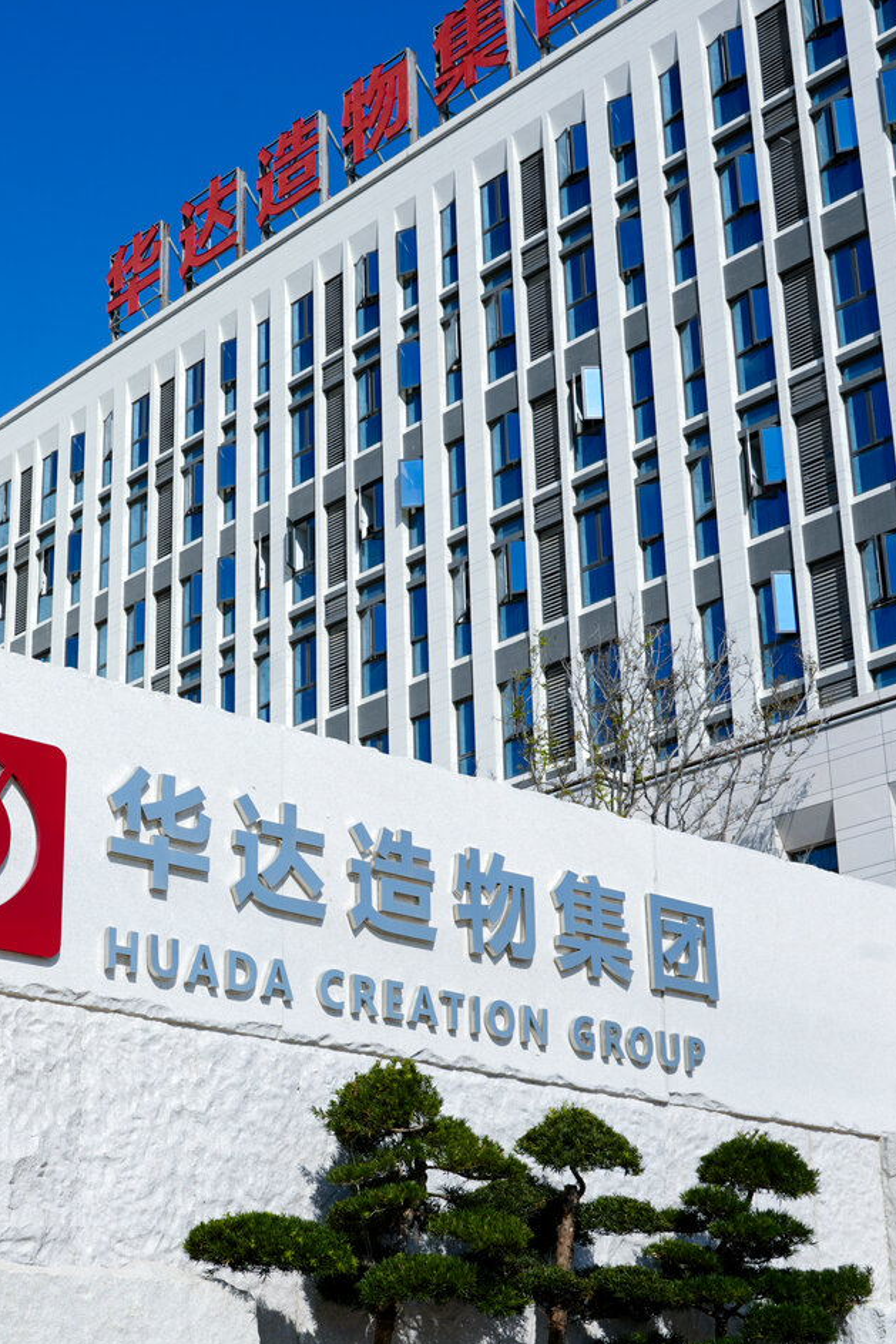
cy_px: 770
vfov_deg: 35.0
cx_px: 222
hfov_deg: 23.5
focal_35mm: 57
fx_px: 2127
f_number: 13
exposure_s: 1/125
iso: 64
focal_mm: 28
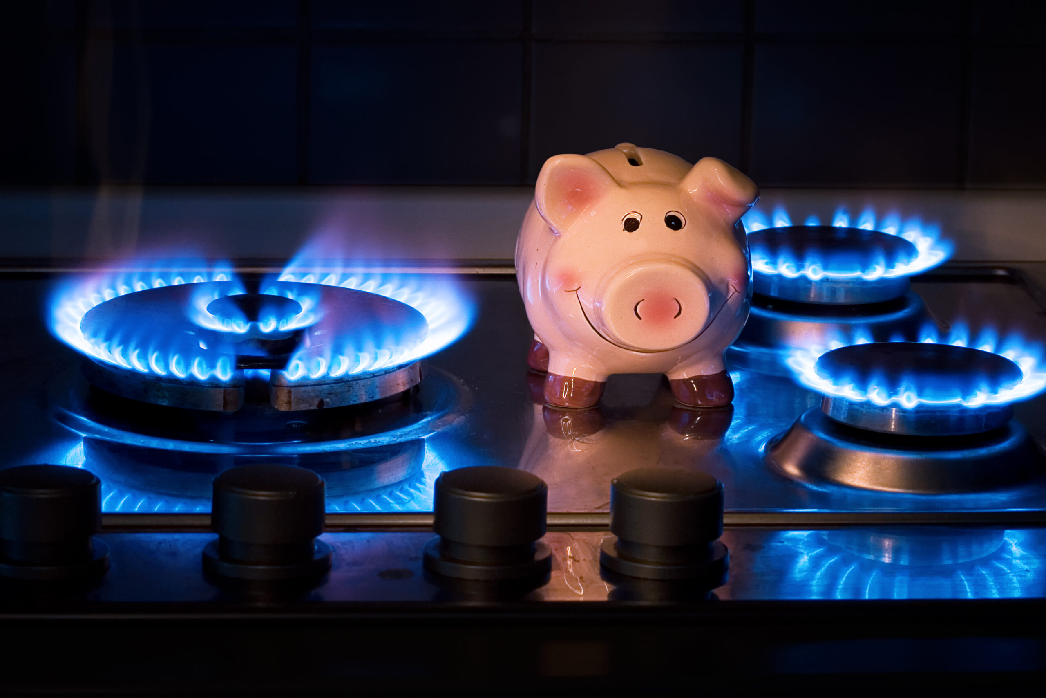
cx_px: 523
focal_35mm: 105
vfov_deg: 13.0
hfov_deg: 19.5
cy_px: 349
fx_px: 3051
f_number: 11
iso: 200
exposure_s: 8
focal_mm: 70
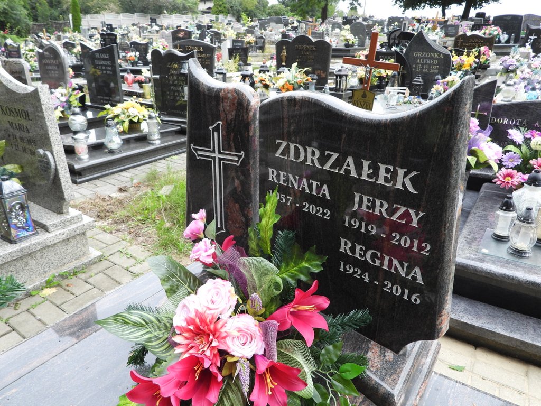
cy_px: 203
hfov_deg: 71.6
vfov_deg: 56.8
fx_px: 375
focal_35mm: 24
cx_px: 270
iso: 100
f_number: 2.8
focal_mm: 4.3
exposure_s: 1/125
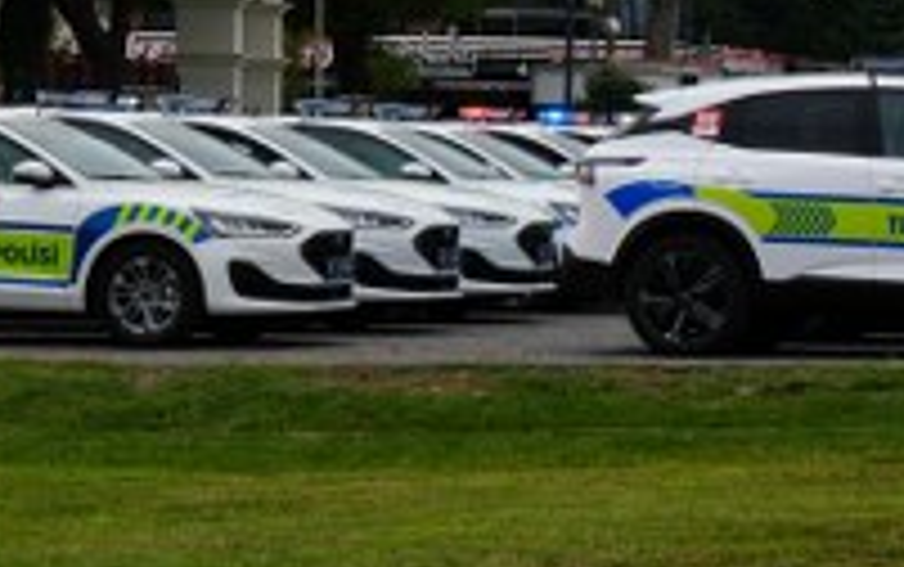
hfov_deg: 9.2
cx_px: 661
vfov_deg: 5.8
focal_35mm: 227
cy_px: 142
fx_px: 5597
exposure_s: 1/125
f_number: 8
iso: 100
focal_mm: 70
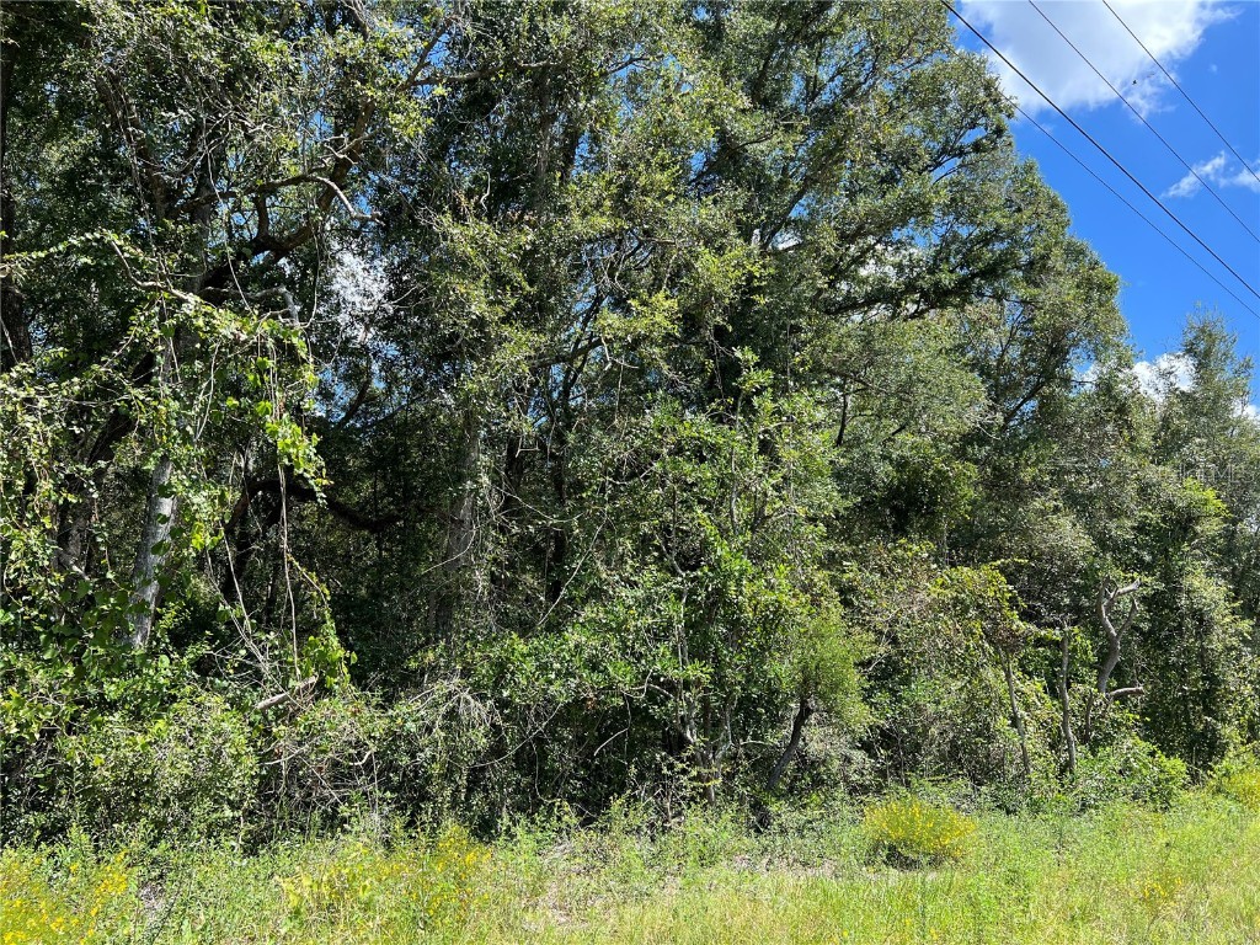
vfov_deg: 53.1
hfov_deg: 67.3
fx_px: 946
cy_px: 472
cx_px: 630
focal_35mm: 26
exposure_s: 1/1196
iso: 50
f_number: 1.5
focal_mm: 5.7
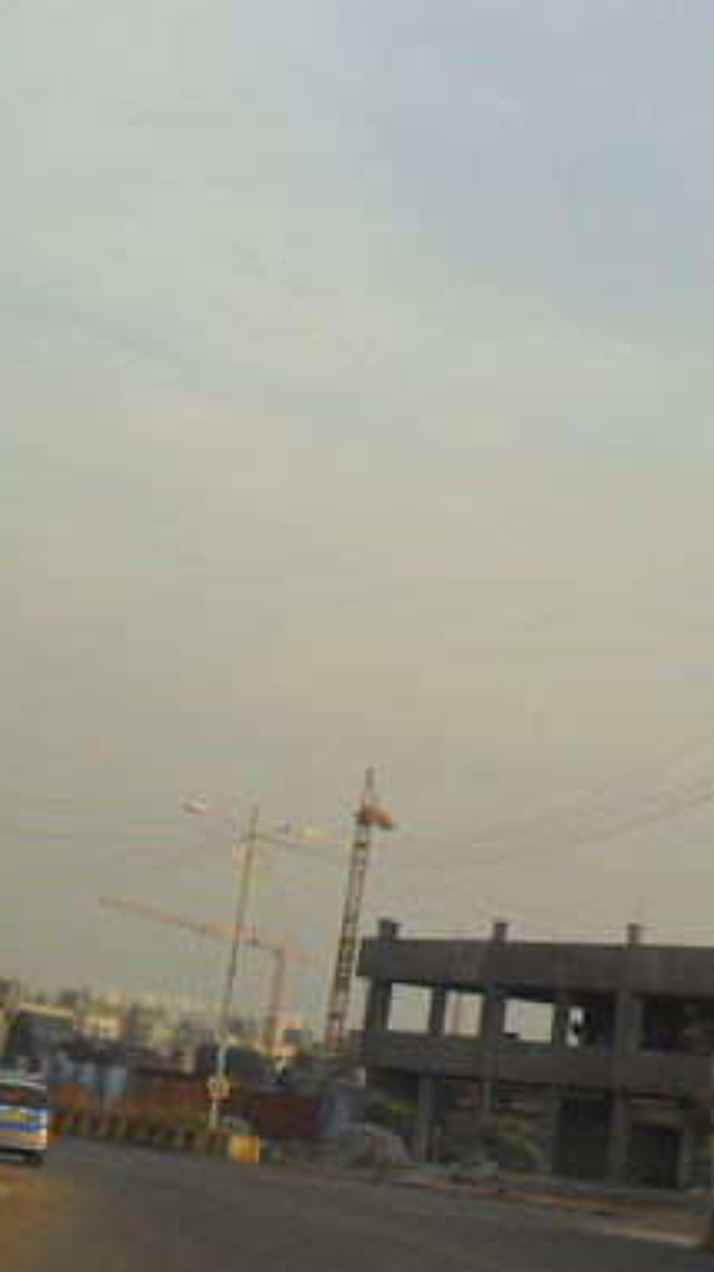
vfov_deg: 29.6
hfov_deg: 16.9
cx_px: 465
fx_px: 2393
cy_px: 460
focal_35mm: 71
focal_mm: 5.7
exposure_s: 1/750
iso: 100
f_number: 3.7
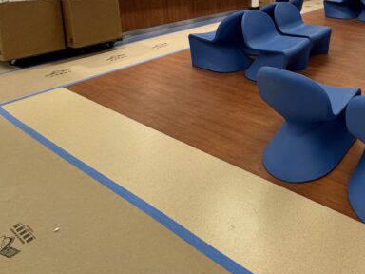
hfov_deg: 53.6
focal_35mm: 28
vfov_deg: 43.1
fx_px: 295
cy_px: 3
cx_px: 342
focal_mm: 2.22
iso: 160
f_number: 2.2
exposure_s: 1/99
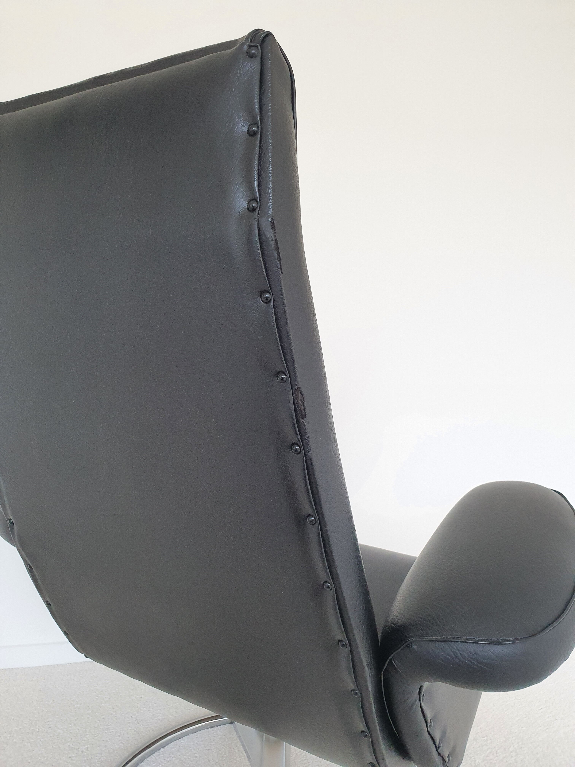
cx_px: 288
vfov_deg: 67.3
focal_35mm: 26
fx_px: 576
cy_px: 384
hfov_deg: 53.1
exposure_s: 1/100
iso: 250
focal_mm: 4.32
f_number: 2.4
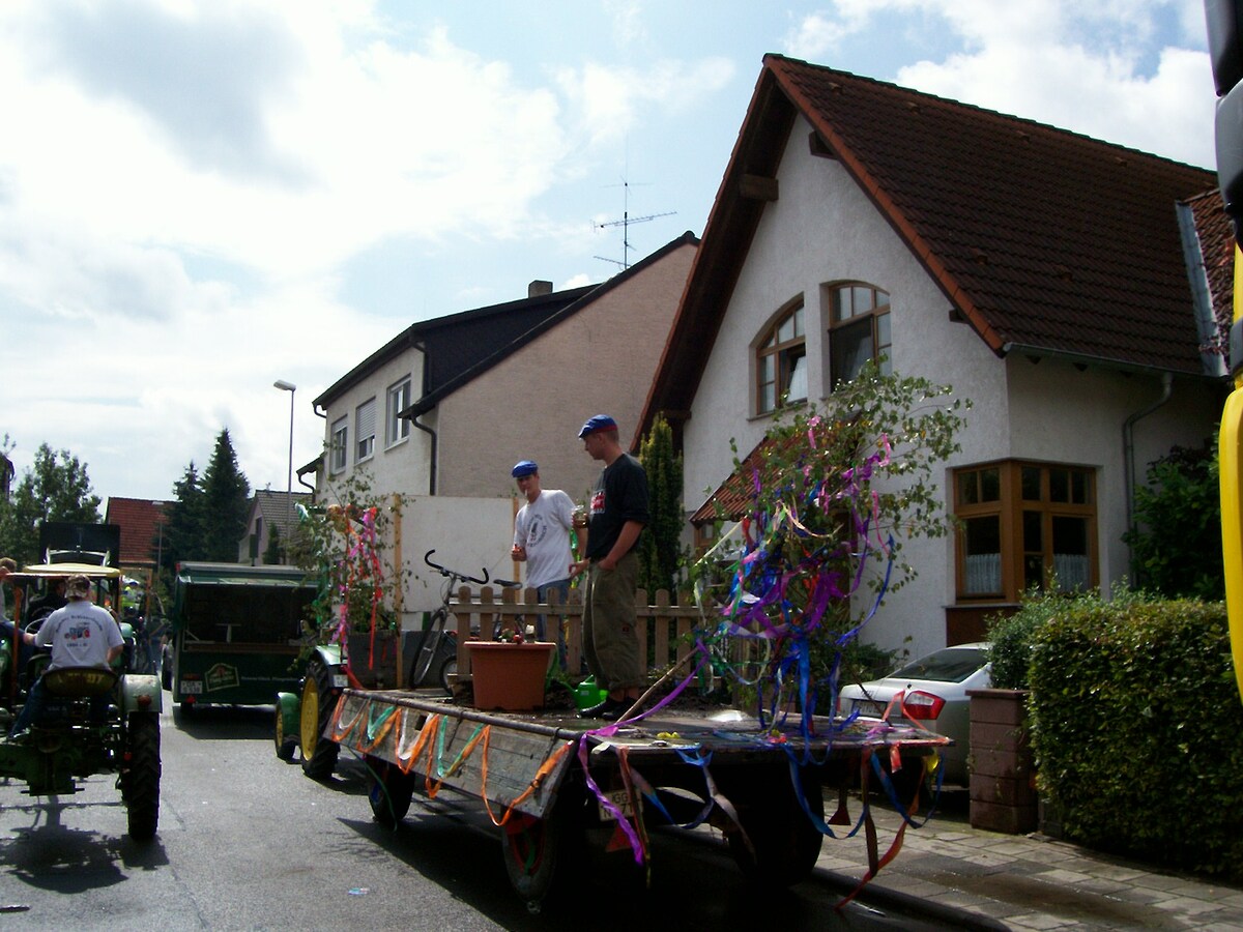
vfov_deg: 41.8
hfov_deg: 54.0
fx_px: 1221
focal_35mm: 34
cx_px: 622
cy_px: 466
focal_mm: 5.6
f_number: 5.1
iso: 80
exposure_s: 1/947
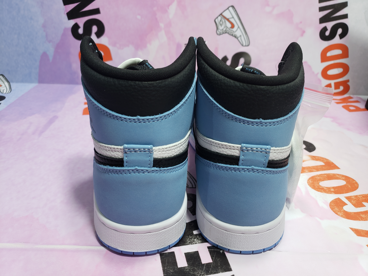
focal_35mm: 26
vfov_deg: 53.1
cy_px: 138
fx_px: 276
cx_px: 184
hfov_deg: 67.3
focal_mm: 4.3
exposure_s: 1/50
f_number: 1.5
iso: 64
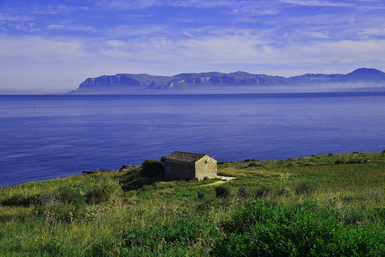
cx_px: 192
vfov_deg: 21.9
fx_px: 663
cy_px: 128
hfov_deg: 32.4
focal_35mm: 62
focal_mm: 62
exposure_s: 1/400
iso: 200
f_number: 10
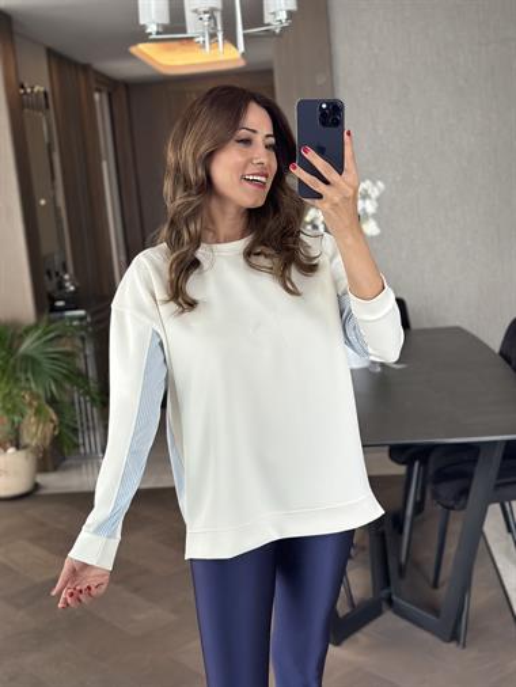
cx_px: 258
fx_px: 953
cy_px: 344
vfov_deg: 39.6
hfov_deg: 30.3
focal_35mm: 48
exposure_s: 1/60
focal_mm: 6.86
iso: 250
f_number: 1.78
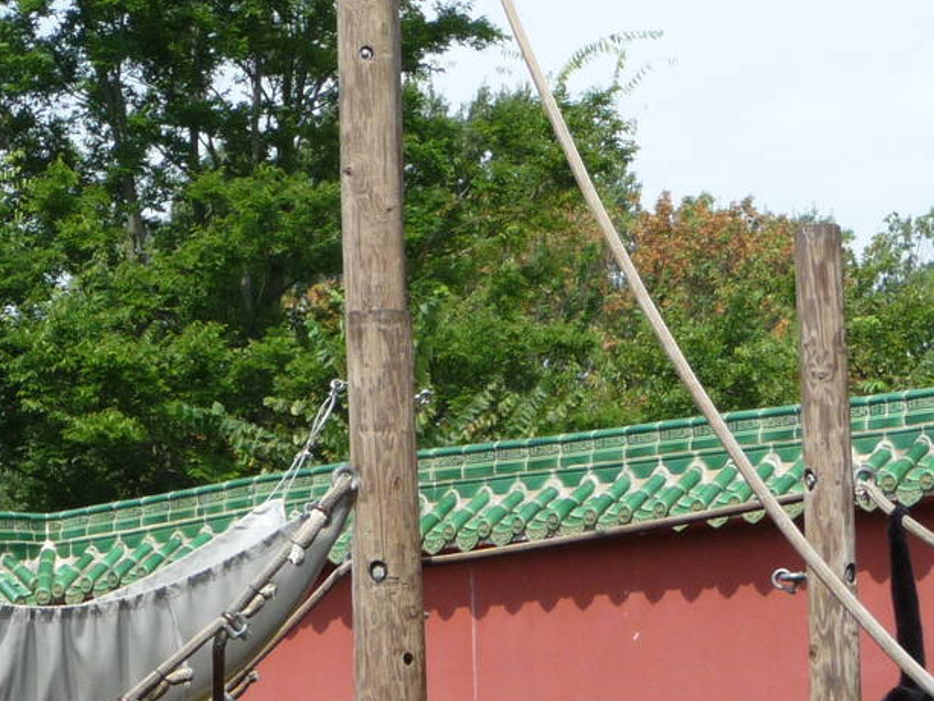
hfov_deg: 10.5
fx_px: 5074
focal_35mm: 188
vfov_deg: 7.9
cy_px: 710
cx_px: 472
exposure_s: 1/500
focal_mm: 12.2
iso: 100
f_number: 4.6
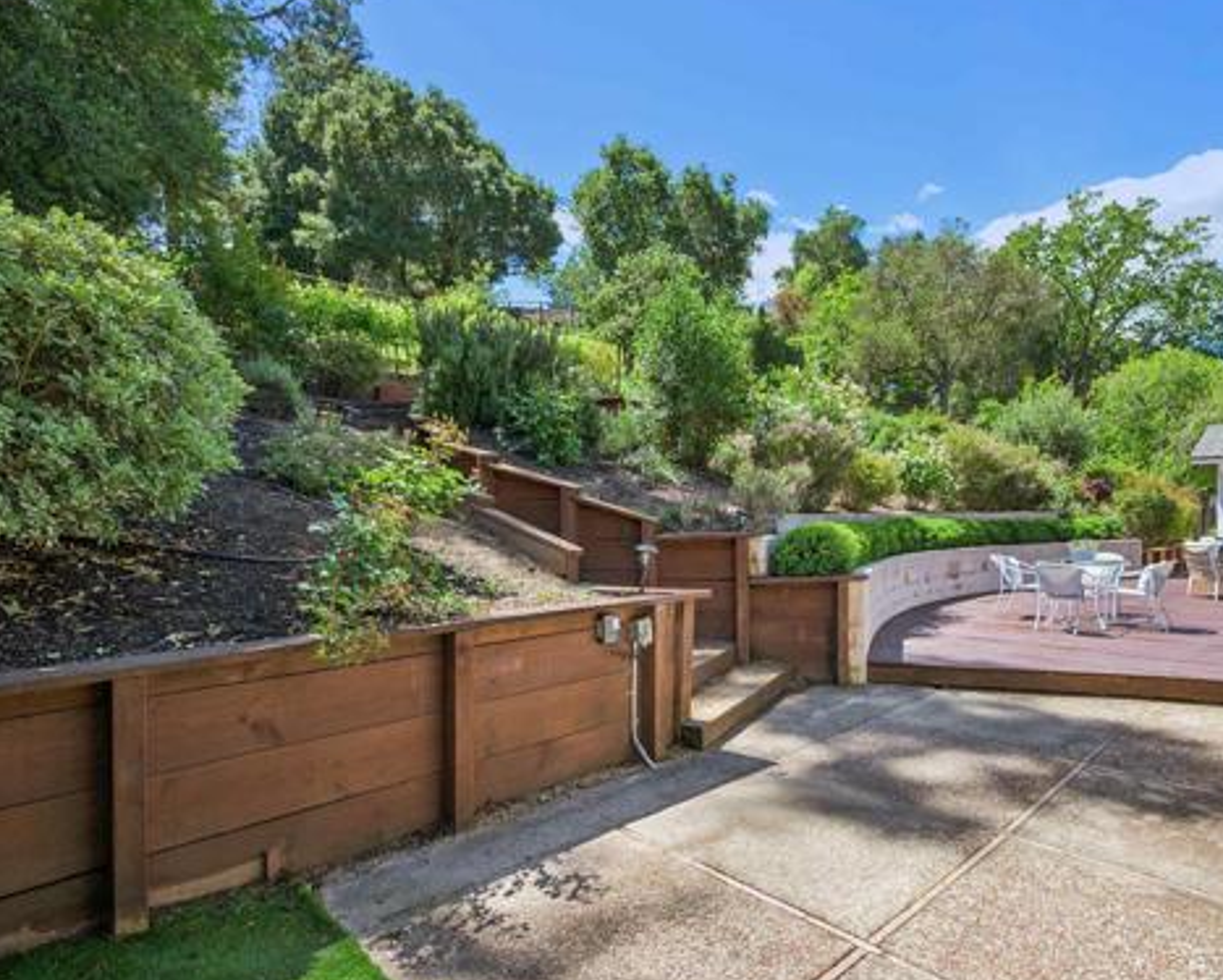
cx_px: 746
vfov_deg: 73.7
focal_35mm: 18
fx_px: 652
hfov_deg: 85.0
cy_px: 523
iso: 400
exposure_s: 1/250
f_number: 9
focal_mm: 14
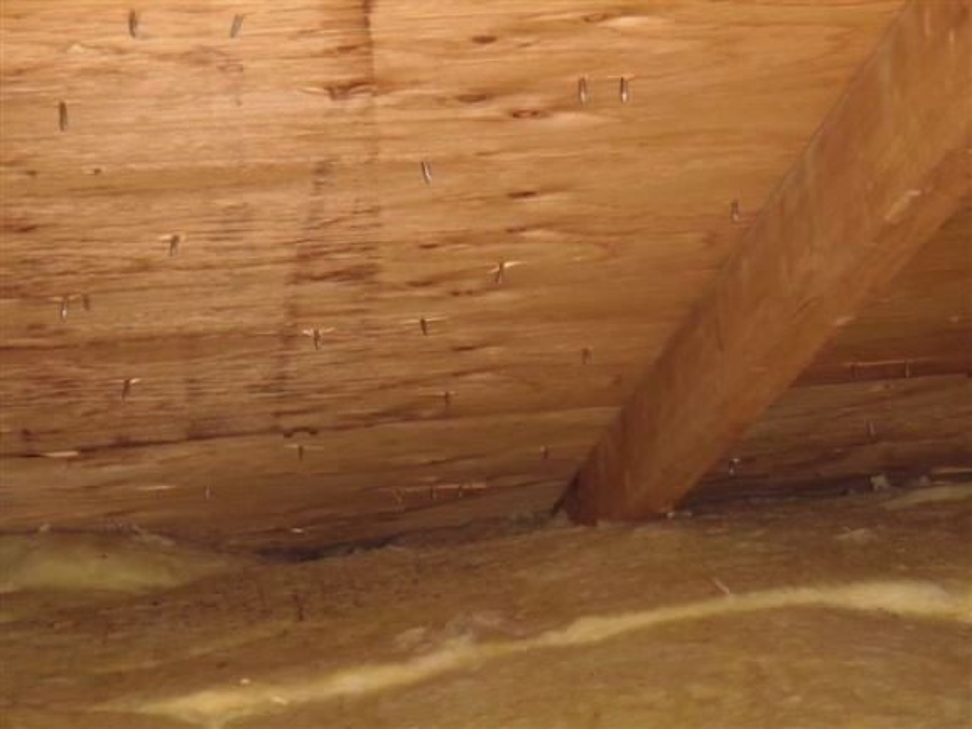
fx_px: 3201
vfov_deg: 13.0
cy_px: 364
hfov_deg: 17.3
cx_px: 486
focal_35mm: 114
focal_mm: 20.1
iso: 250
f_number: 5
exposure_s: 1/100
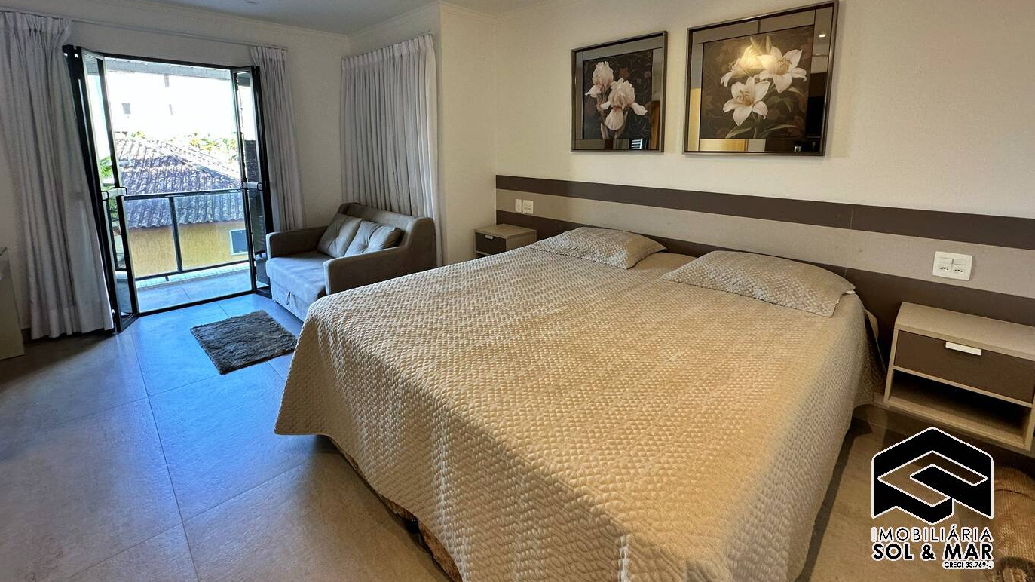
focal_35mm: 16
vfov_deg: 65.8
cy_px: 208
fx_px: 439
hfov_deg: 99.3
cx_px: 533
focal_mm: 2.22
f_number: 2.2
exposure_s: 1/120
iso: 125
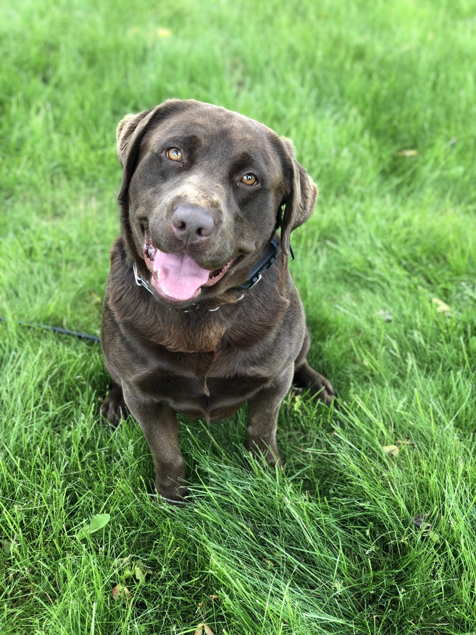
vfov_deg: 36.8
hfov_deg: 28.0
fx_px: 953
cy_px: 318
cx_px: 238
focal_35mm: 52
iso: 16
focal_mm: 6
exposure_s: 1/60
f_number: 2.4
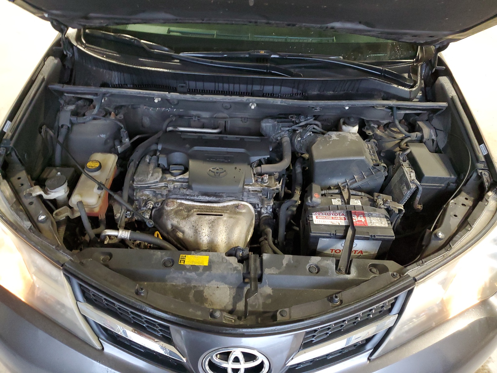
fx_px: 373
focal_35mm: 26
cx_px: 248
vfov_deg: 53.1
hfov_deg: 67.3
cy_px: 186
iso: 294
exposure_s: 1/60.2
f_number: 1.5
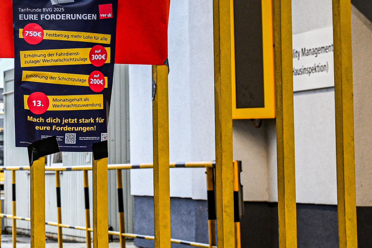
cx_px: -218
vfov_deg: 12.7
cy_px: 120
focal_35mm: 108
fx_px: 1112
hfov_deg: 16.9
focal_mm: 33.5
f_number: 5.6
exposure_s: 1/125
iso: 1000
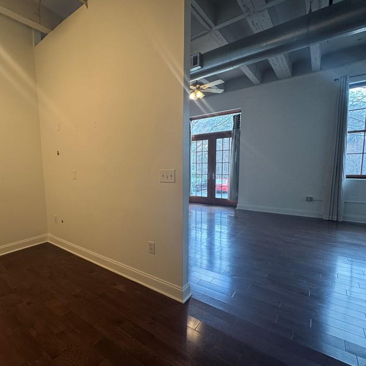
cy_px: 189
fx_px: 215
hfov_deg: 79.0
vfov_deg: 80.7
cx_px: 133
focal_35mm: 18
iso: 200
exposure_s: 1/120
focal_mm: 2.22
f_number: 2.2
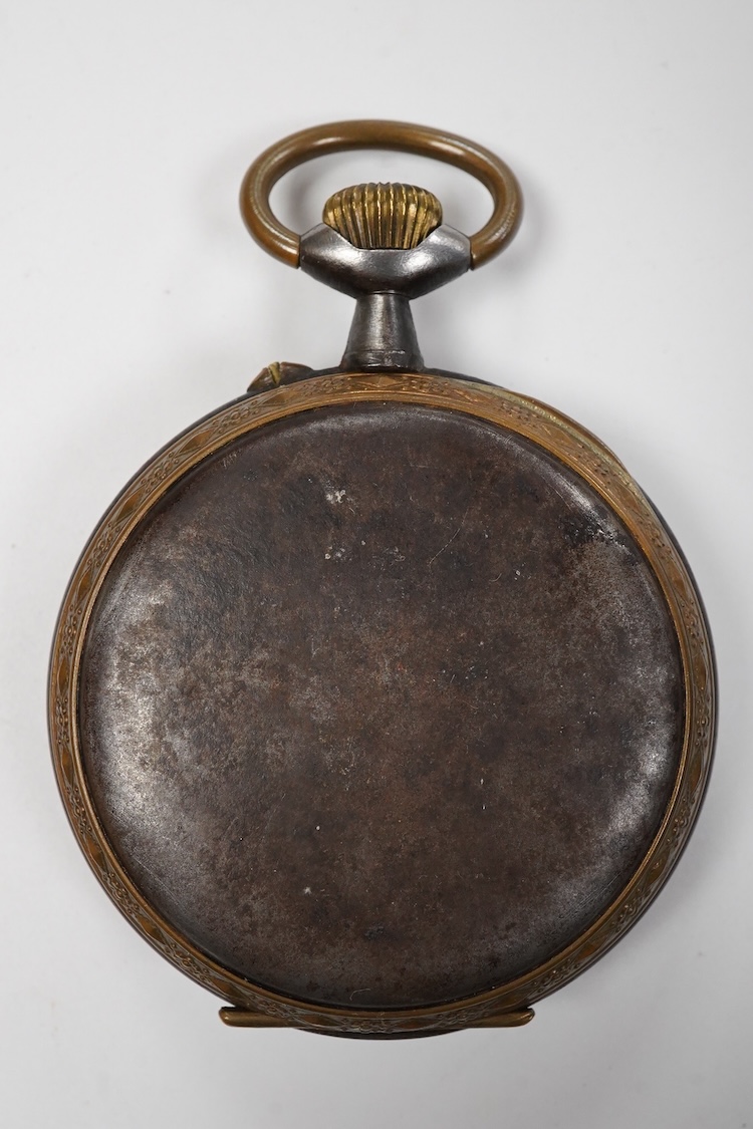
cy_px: 564
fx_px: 1412
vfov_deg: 43.6
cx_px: 376
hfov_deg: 29.9
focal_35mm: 45
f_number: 16
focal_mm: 30
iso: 2500
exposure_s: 1/100
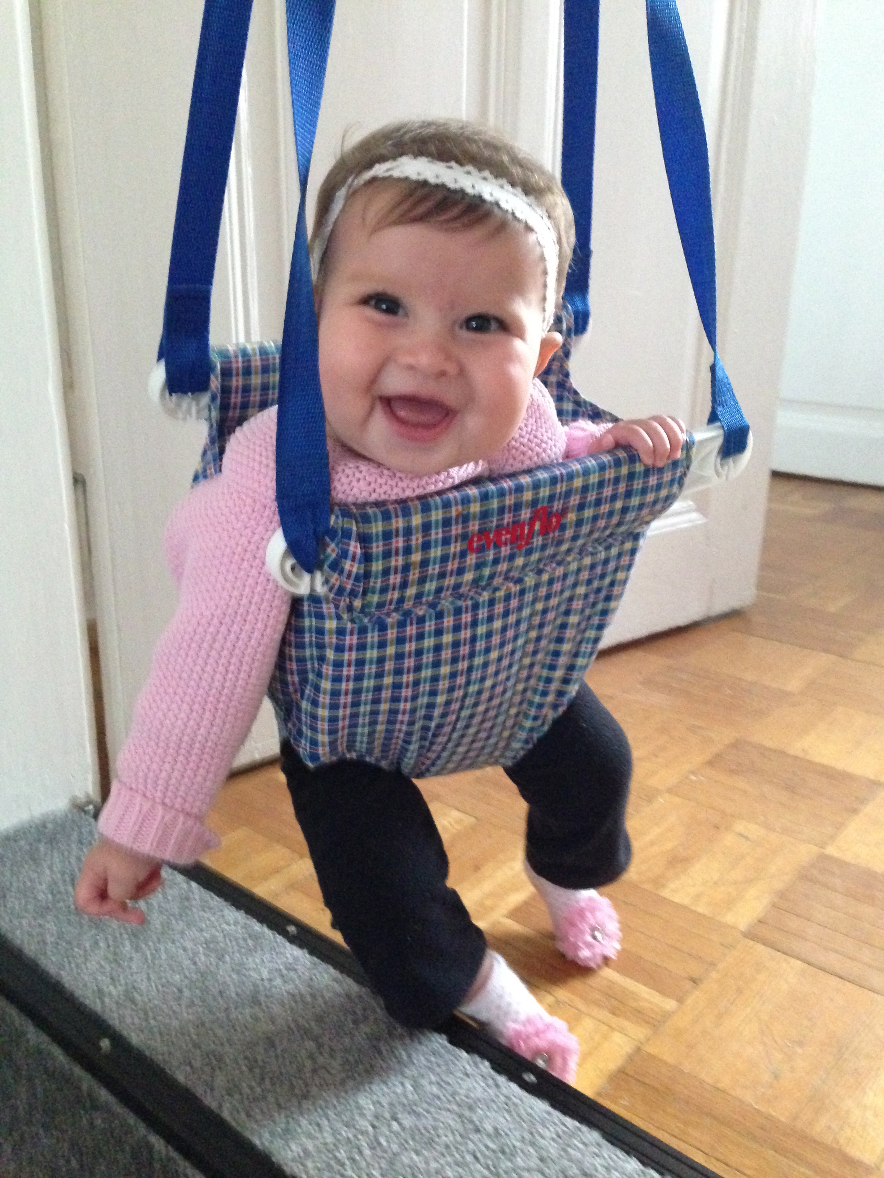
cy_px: 589
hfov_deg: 42.9
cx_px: 442
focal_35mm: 33
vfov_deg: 55.4
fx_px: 1124
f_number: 2.4
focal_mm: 4.12
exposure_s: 1/15
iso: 800
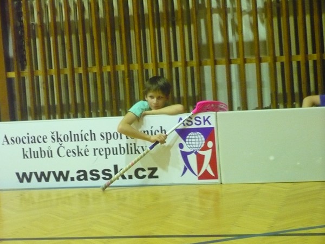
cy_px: 122
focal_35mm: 105
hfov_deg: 18.7
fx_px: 986
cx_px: 162
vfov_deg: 14.1
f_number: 5
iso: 800
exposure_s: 1/8
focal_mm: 17.4
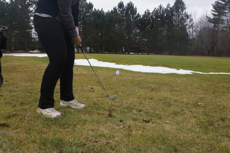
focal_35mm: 27
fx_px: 172
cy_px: 76
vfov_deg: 47.9
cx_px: 115
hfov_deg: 67.4
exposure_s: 1/160
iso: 100
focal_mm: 18
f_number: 6.3
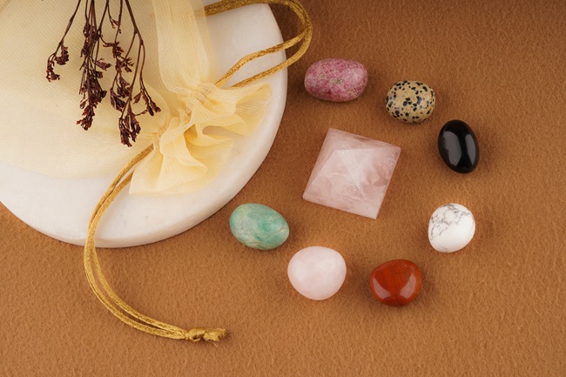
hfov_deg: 22.6
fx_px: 1415
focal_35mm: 90
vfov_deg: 15.2
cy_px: 188
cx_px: 283
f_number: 18
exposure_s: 1/160
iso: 125
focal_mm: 90
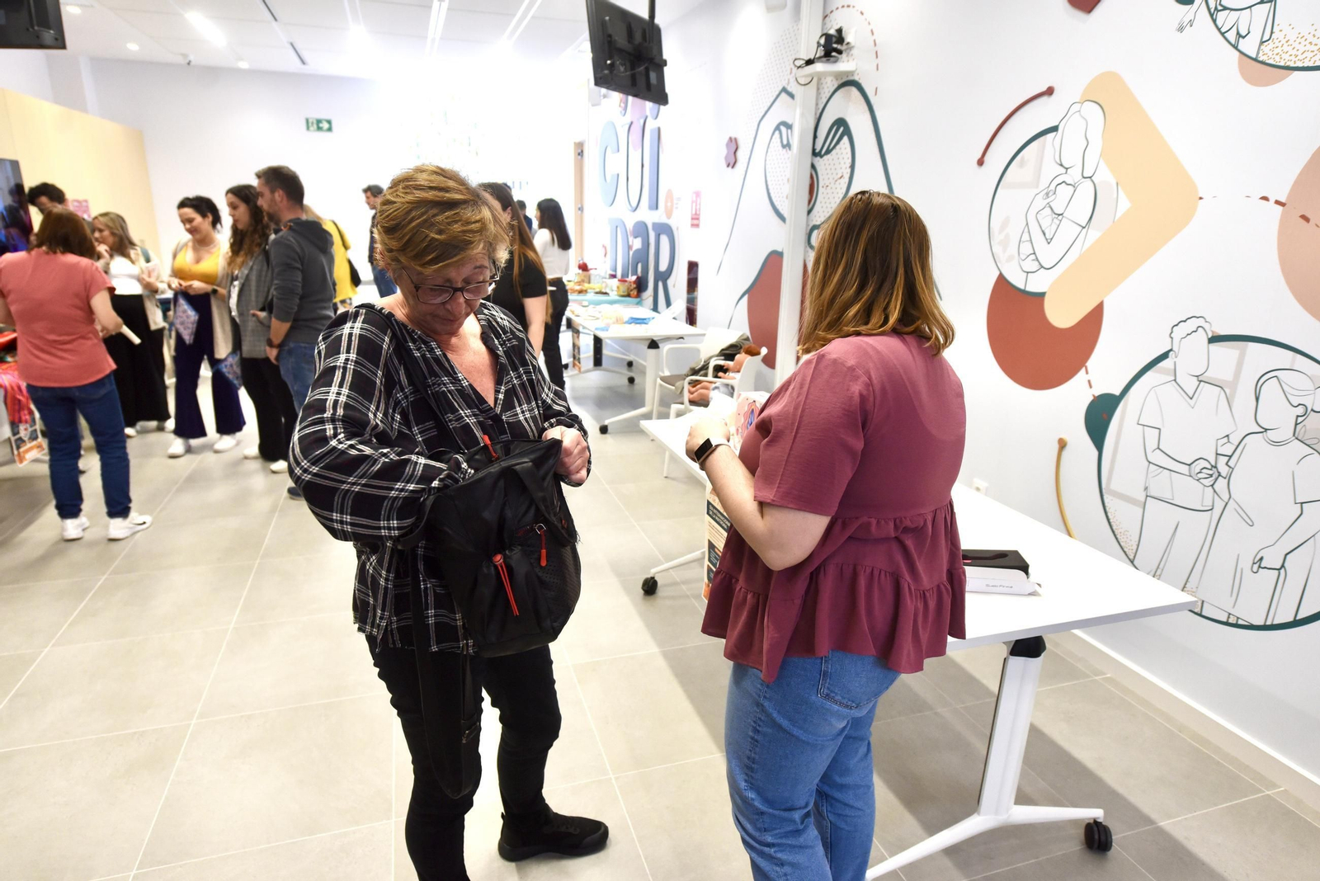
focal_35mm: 21
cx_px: 660
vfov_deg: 59.5
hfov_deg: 81.2
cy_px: 440
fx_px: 770
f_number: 4
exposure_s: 1/400
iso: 1400
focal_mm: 21
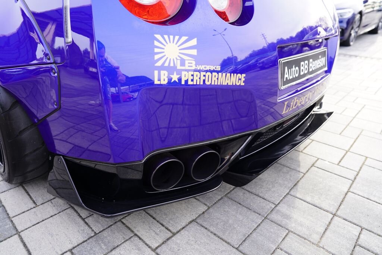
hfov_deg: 73.7
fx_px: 255
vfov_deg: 53.1
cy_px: 128
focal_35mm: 24
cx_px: 191
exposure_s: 1/60
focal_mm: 24
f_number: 4
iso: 100
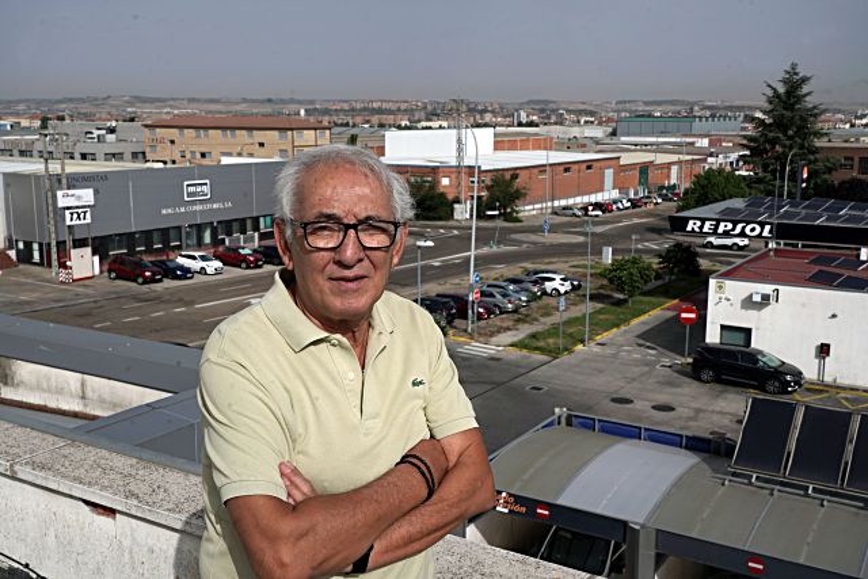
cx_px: 434
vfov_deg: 36.0
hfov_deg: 51.9
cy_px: 290
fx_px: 892
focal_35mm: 37
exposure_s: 1/250
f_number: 16
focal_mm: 37
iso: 100
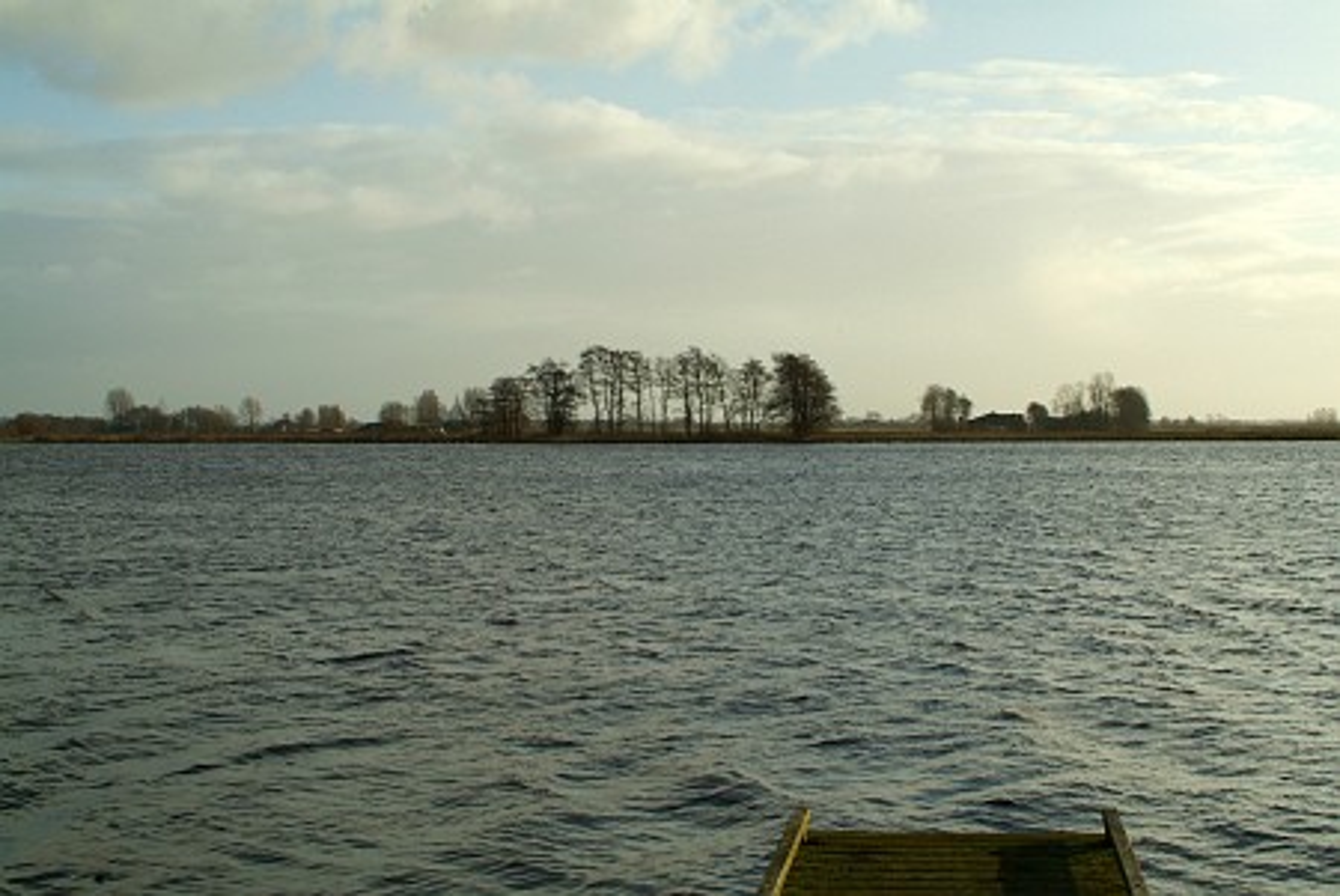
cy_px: 448
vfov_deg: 25.6
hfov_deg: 37.5
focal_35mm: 53
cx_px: 670
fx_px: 1975
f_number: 11
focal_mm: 35
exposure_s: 1/500
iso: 400
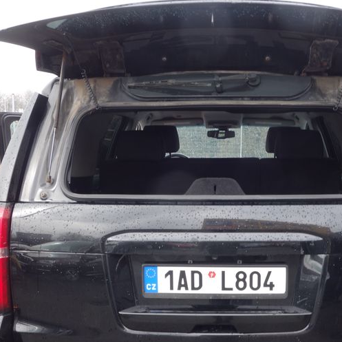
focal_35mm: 49
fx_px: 548
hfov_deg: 34.5
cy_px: 212
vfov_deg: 34.5
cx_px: 217
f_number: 8
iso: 125
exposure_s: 1/30
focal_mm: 10.4
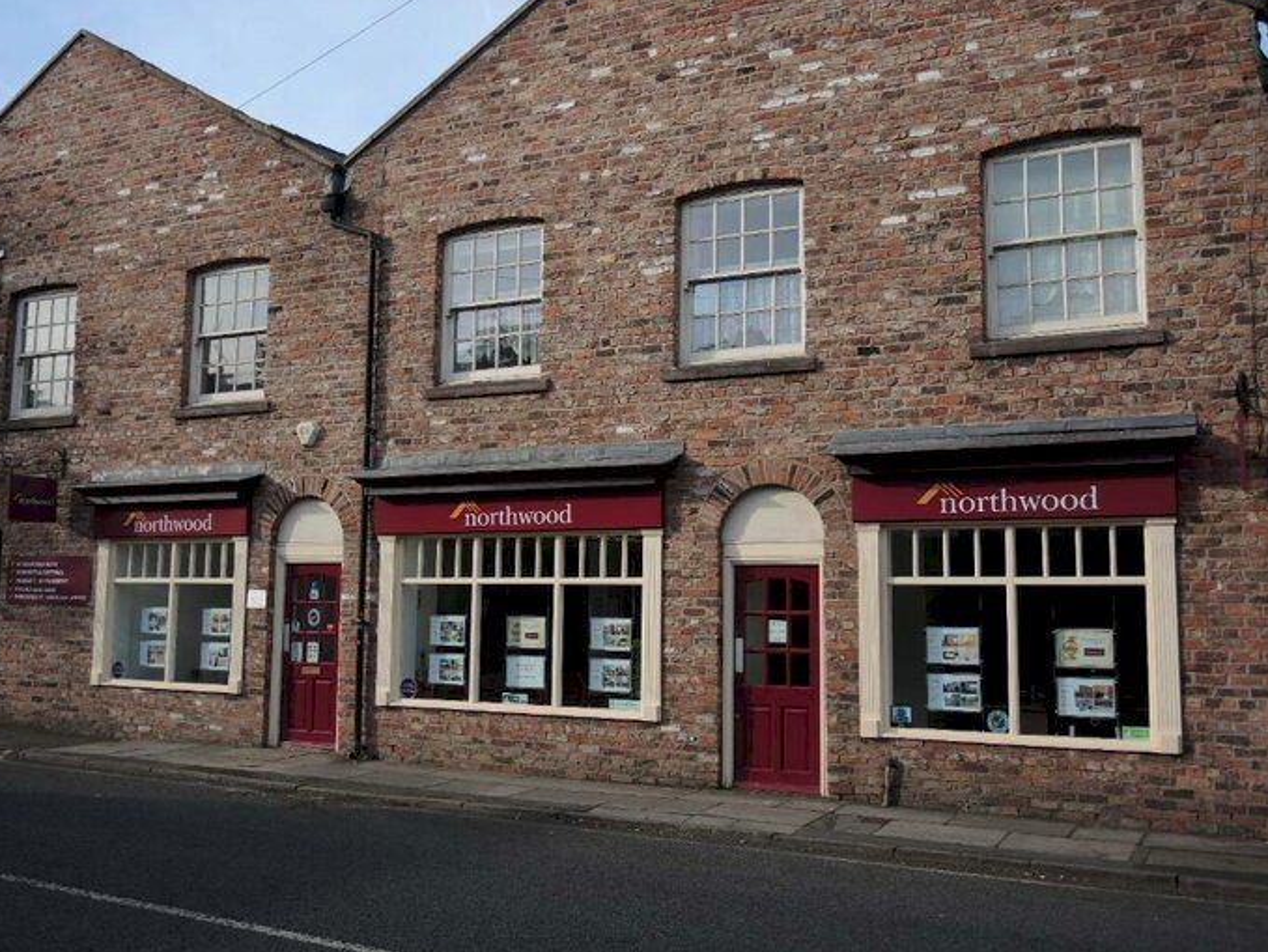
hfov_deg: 53.9
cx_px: 624
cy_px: 473
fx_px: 1246
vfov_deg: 41.8
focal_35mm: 34
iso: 80
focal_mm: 7
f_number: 2
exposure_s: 1/1250
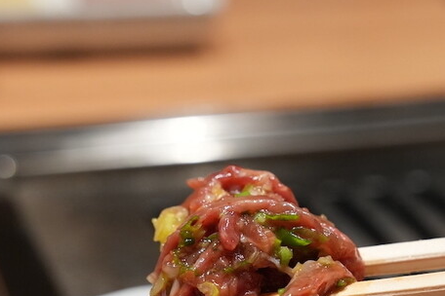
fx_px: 1520
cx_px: 237
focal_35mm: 123
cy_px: 263
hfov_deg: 16.7
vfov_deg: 11.1
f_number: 6.3
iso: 2500
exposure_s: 1/80
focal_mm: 66
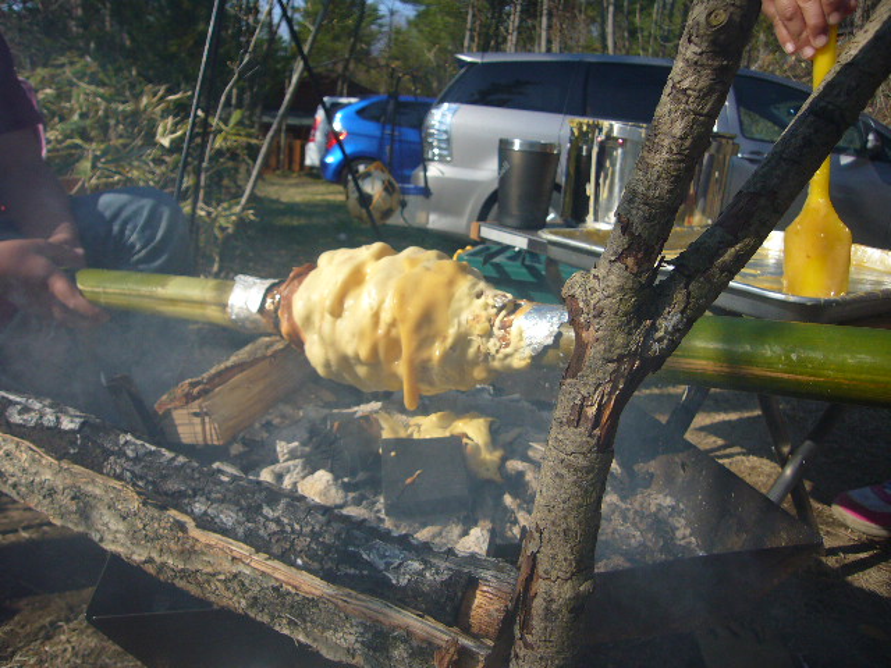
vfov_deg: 49.7
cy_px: 334
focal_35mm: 28
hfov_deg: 63.4
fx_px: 721
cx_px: 446
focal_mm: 4.6
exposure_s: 1/320
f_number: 5.6
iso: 80
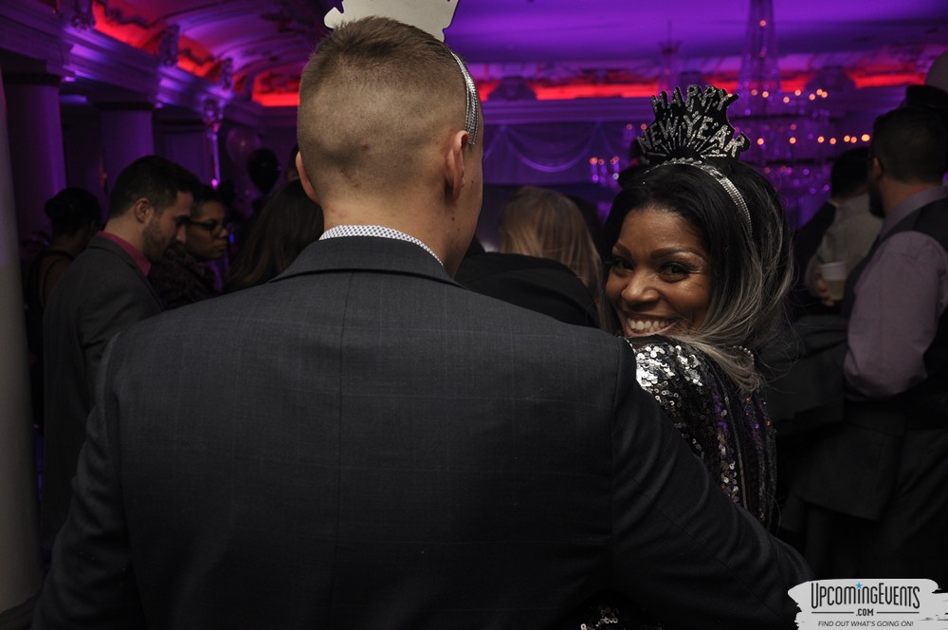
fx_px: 1105
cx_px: 474
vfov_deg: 31.8
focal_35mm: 42
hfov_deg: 46.5
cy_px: 315
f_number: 5
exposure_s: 1/60
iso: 400
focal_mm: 28
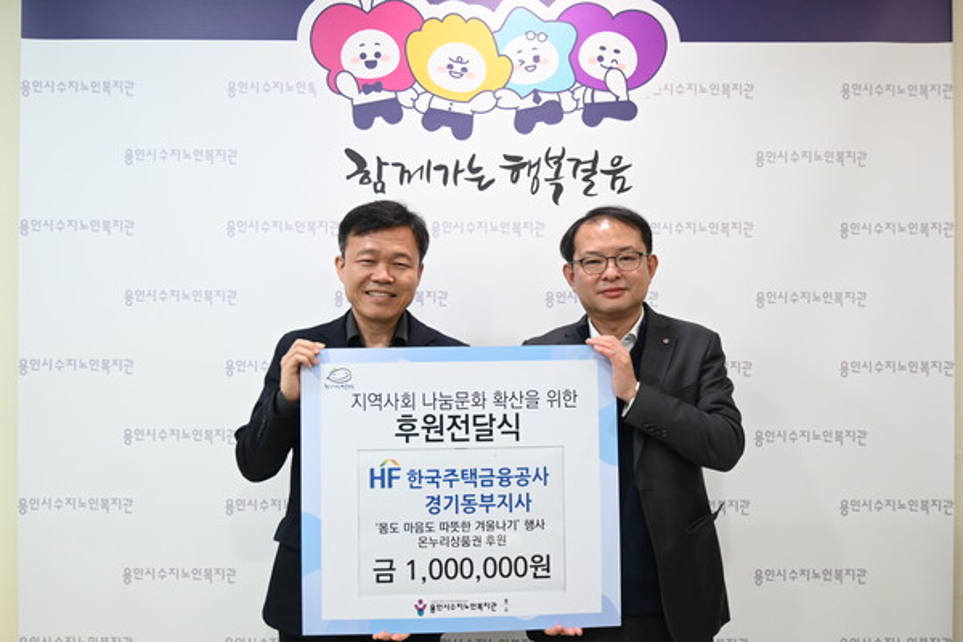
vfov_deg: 40.8
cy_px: 321
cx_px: 482
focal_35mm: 32
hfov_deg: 58.3
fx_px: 863
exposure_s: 1/125
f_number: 4
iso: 1600
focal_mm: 21.5
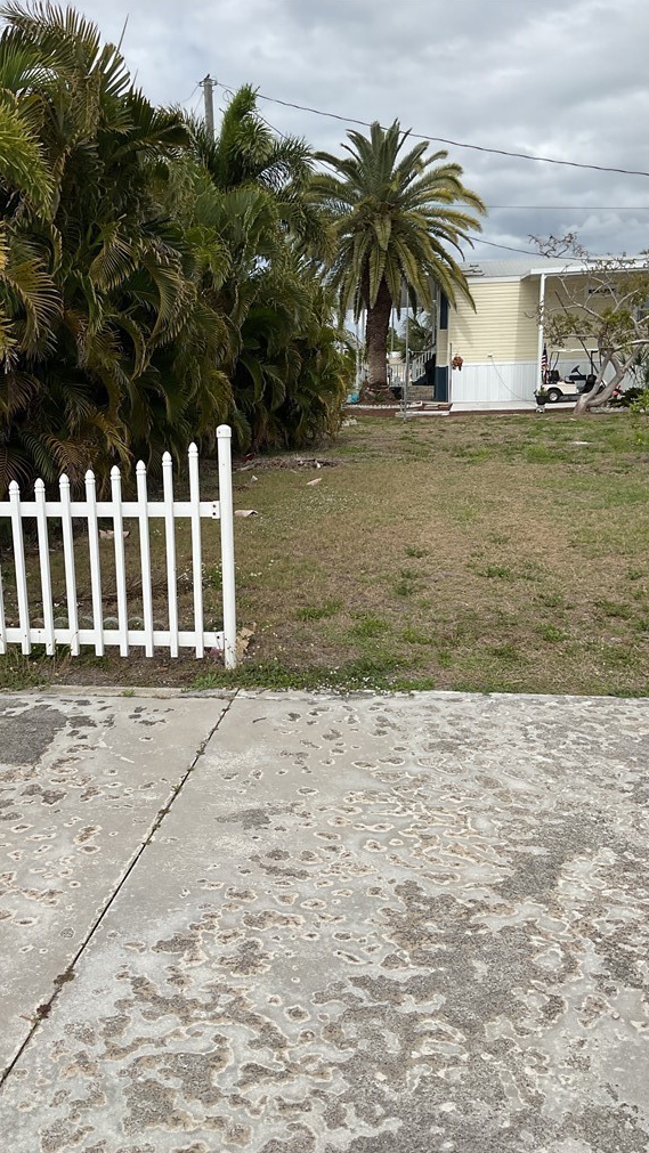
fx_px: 979
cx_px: 262
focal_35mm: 32
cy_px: 580
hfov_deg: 36.6
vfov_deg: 61.0
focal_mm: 3
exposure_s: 1/2801
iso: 16
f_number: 1.8
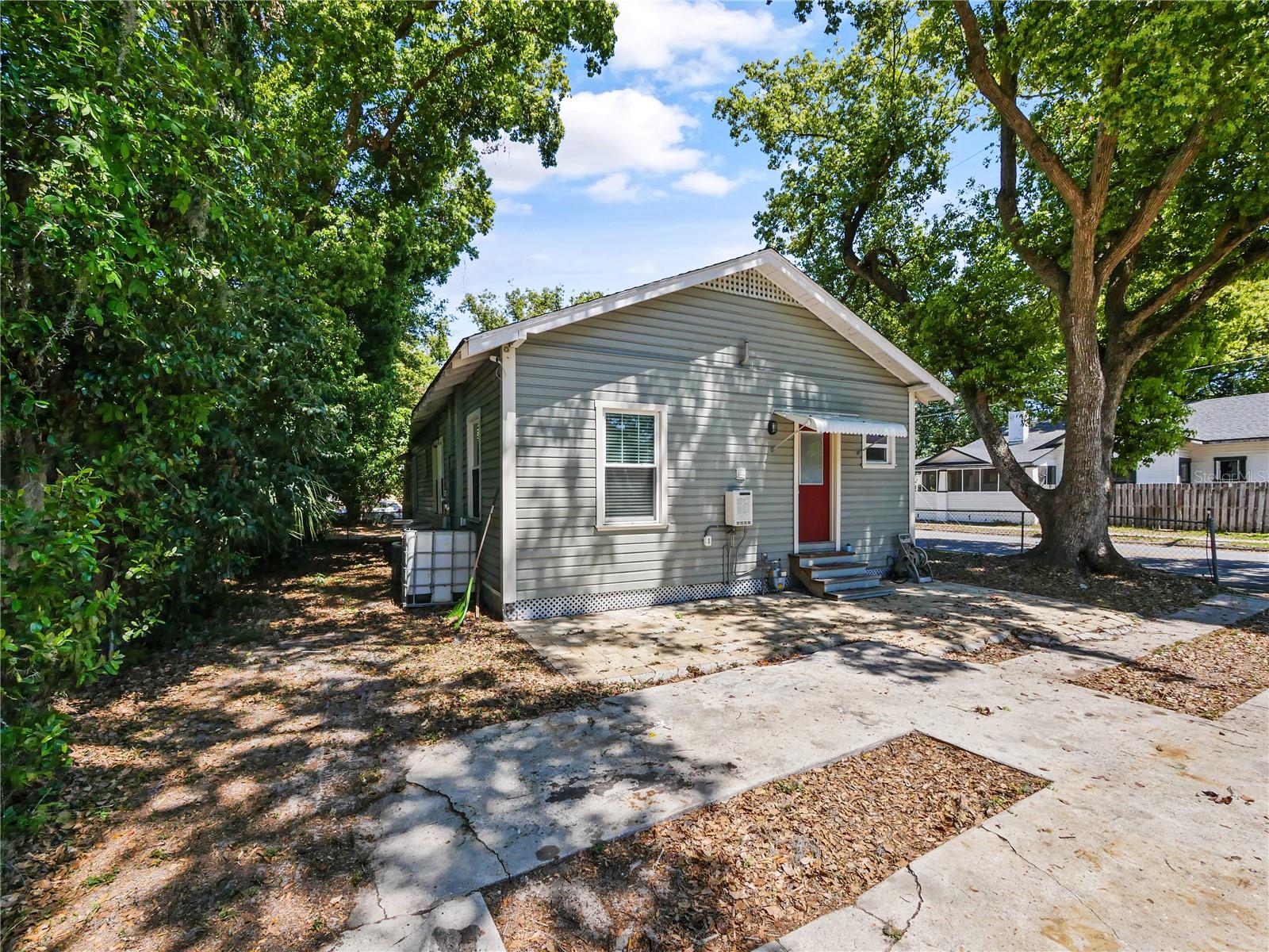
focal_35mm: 14
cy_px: 476
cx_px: 634
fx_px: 513
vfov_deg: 85.7
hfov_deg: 102.1
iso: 200
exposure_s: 1/400
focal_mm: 7
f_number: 7.1
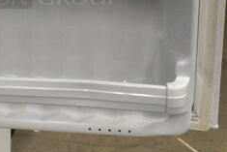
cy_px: -43
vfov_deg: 18.2
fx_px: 442
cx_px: 21
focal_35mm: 70
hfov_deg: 27.7
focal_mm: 18
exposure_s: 1/250
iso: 6400
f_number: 8
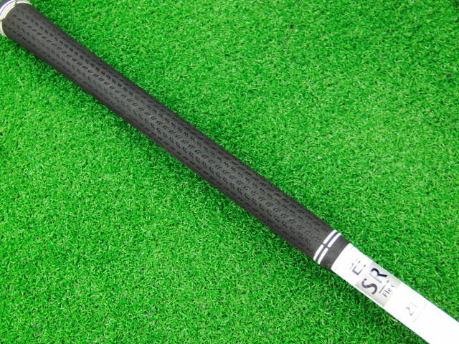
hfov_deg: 50.1
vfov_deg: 38.7
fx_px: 491
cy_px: 172
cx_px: 230
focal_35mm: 37
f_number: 3.6
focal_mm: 6.42
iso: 400
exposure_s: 1/20
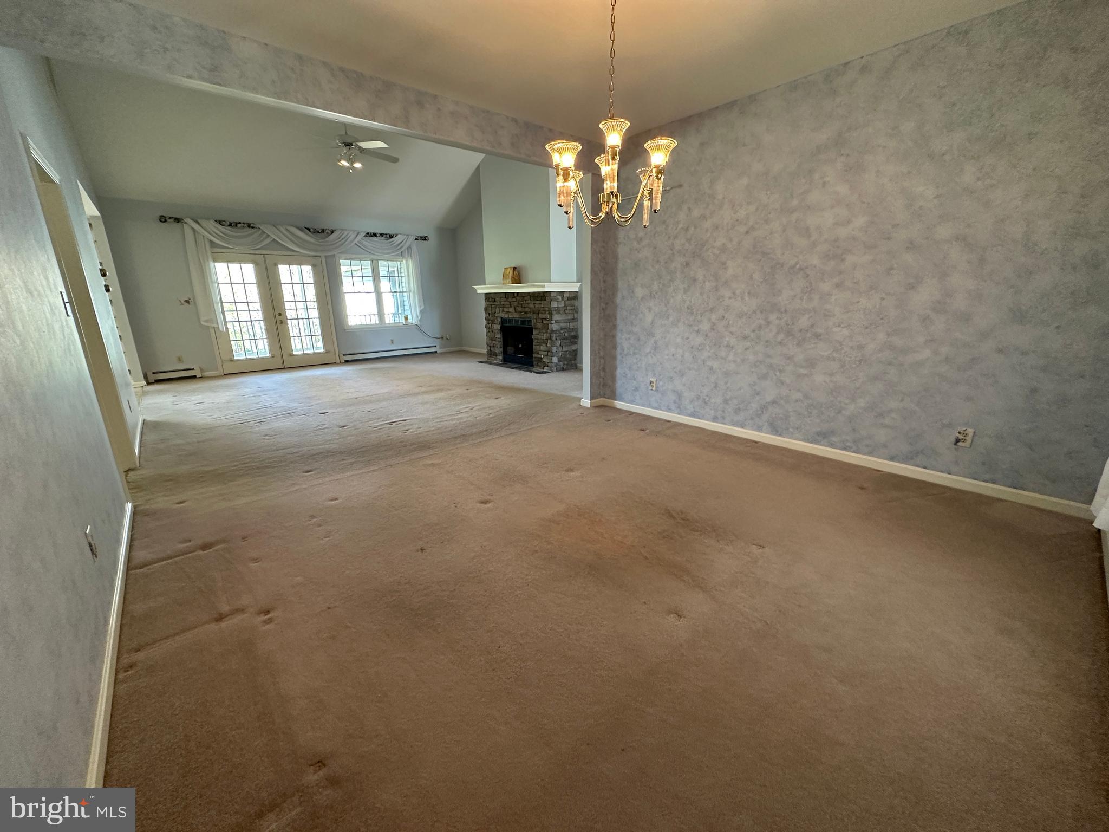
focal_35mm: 14
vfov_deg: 85.7
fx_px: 449
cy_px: 416
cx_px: 554
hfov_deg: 102.1
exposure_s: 1/60
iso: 320
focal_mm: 2.22
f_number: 2.2
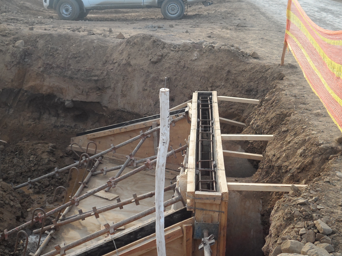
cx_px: 181
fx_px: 524
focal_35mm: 53
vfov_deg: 27.5
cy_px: 121
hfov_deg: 36.2
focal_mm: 6.5
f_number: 3
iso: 80
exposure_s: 1/350
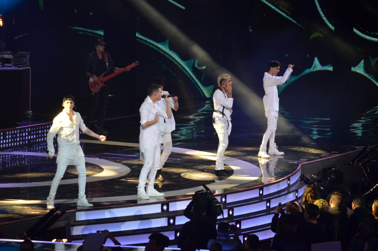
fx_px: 3143
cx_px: 189
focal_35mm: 300
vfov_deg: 4.6
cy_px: 126
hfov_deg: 6.9
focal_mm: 200
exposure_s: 1/125
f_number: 5.6
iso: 800
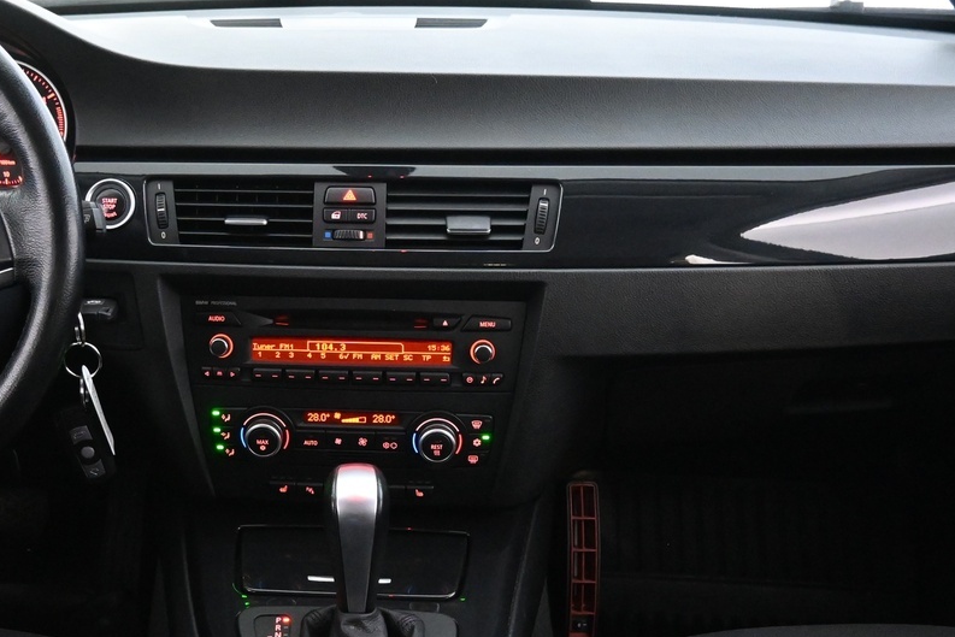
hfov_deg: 40.0
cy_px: 443
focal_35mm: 49
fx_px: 1300
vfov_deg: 27.3
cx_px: 340
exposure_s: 1/25
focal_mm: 16
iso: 5000
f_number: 3.5
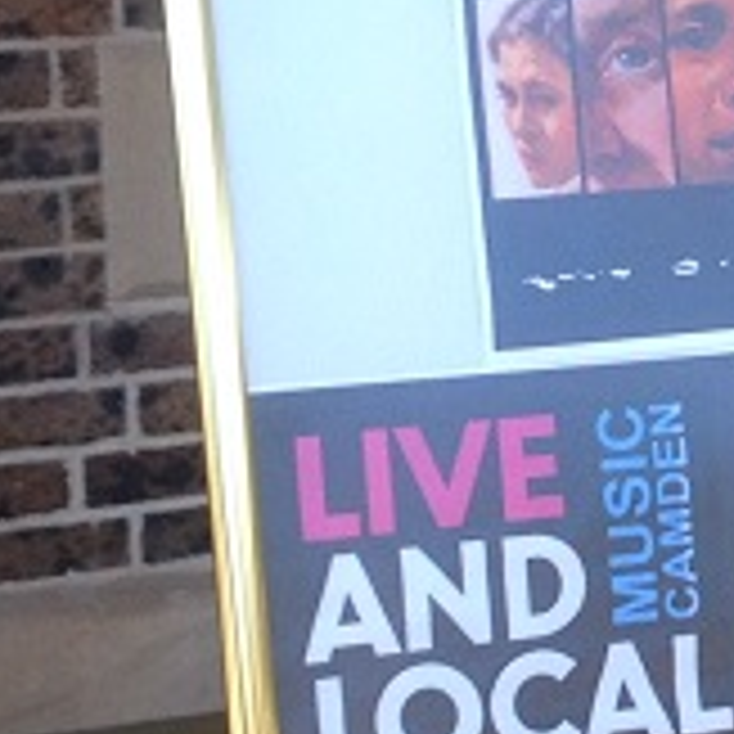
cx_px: 1315
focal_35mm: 186
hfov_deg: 9.0
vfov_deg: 9.4
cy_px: 417
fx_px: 4462
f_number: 2.4
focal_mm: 4.28
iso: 50
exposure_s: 1/155
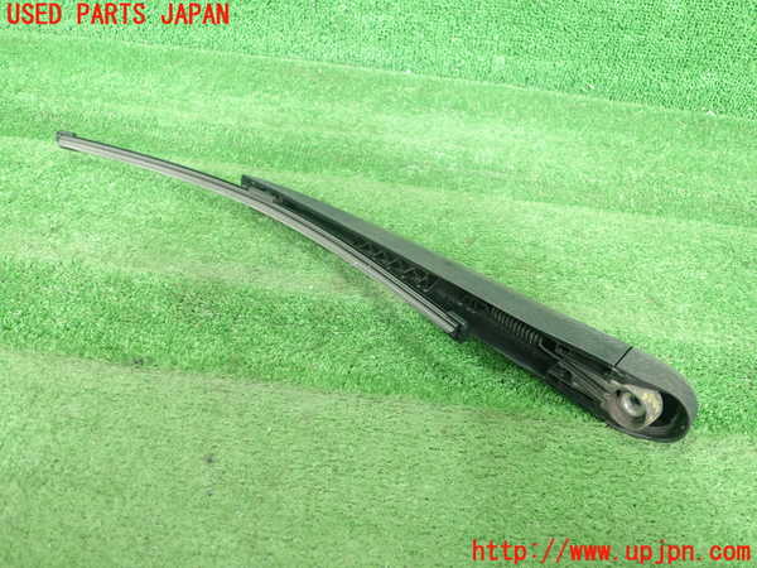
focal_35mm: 30
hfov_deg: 60.0
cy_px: 284
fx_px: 656
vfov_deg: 46.8
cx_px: 378
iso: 400
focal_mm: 5.5
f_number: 2.3
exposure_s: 1/125
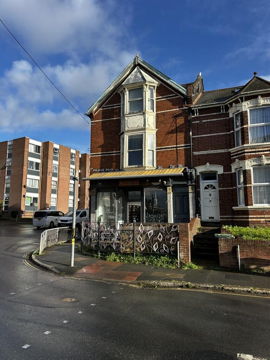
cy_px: 180
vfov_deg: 67.3
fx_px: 270
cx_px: 135
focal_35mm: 26
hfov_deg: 53.1
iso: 50
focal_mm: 5.7
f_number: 1.5
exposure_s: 1/2208
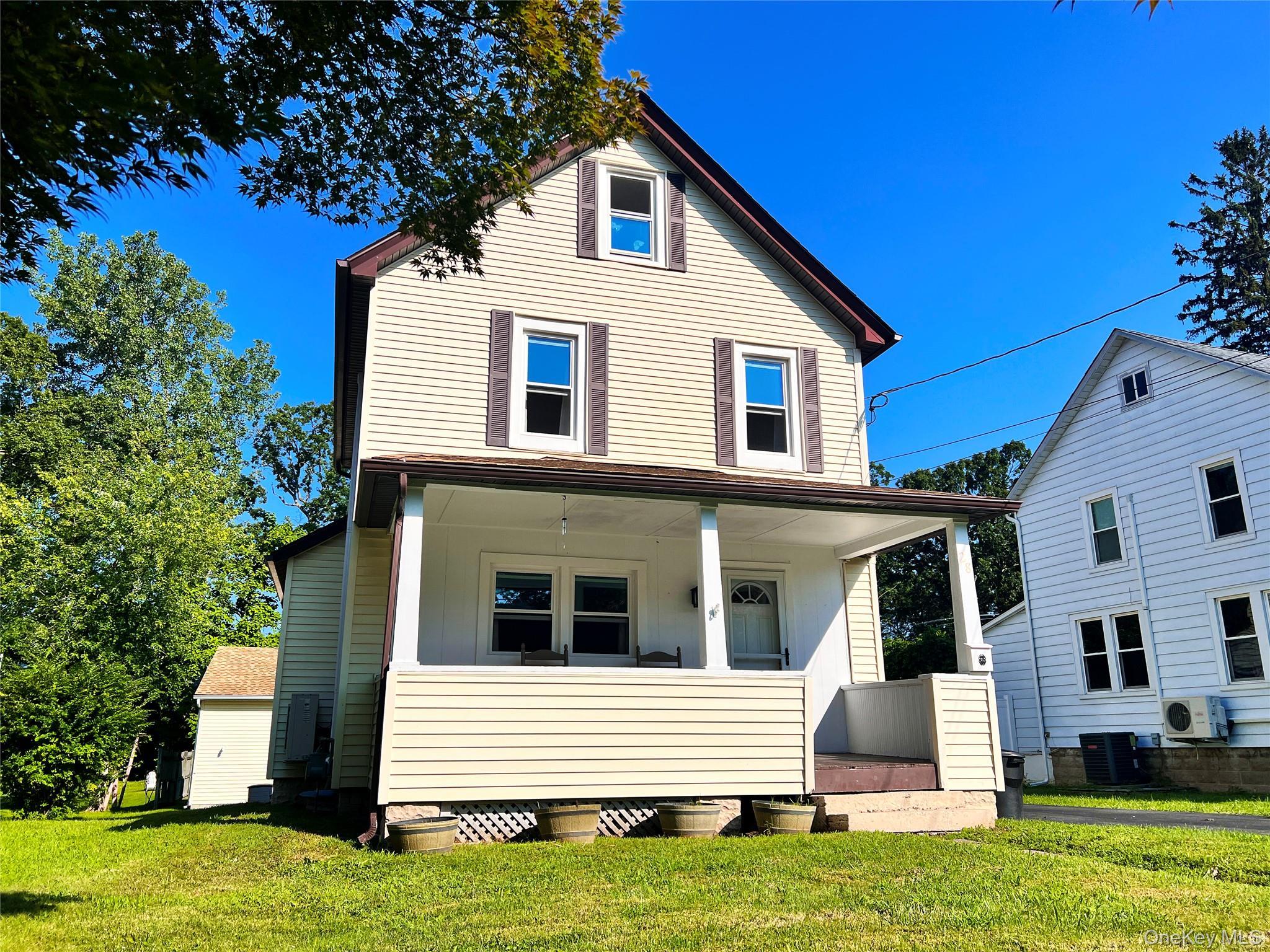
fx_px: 954
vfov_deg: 53.1
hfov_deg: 67.3
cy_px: 476
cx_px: 635
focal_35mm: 26
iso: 50
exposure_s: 1/8000
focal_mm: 5.7
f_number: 1.5
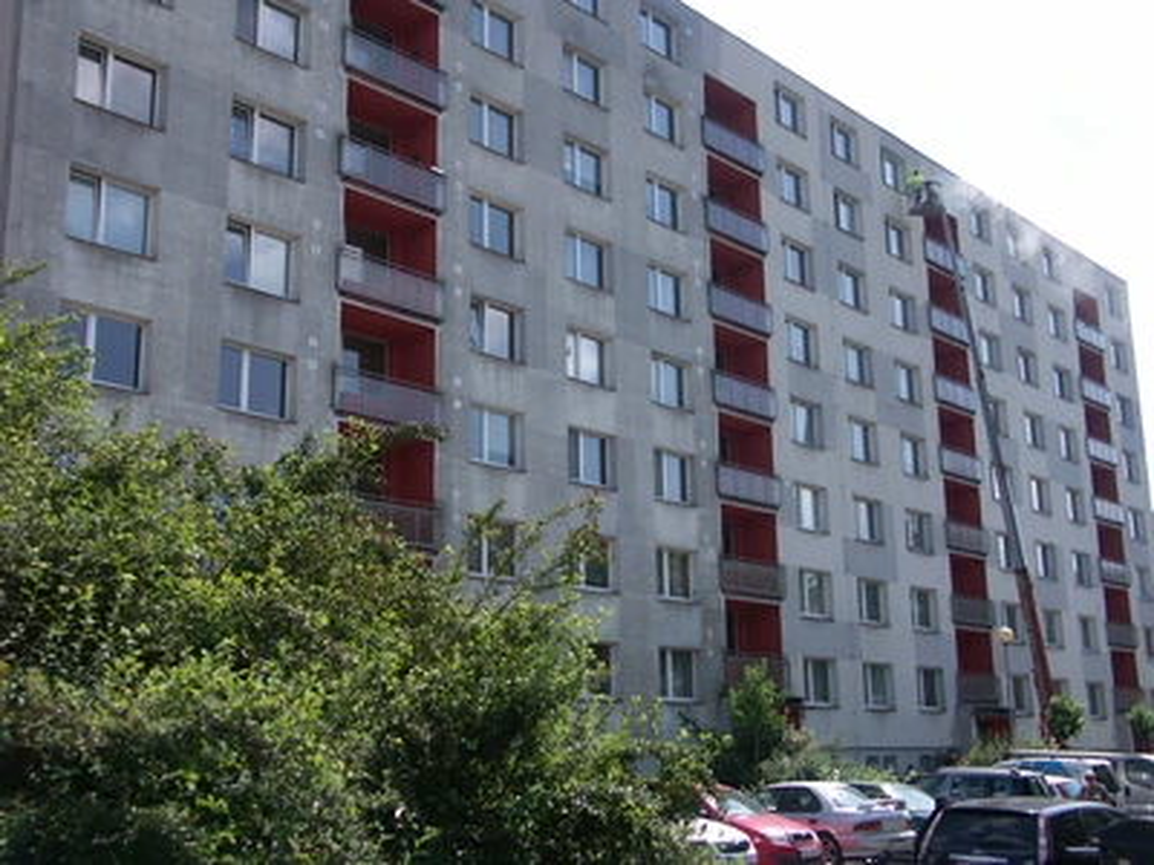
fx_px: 1300
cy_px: 432
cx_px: 577
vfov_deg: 36.8
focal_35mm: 39
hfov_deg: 47.9
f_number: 3.2
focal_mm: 10.04
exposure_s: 1/1250
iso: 100
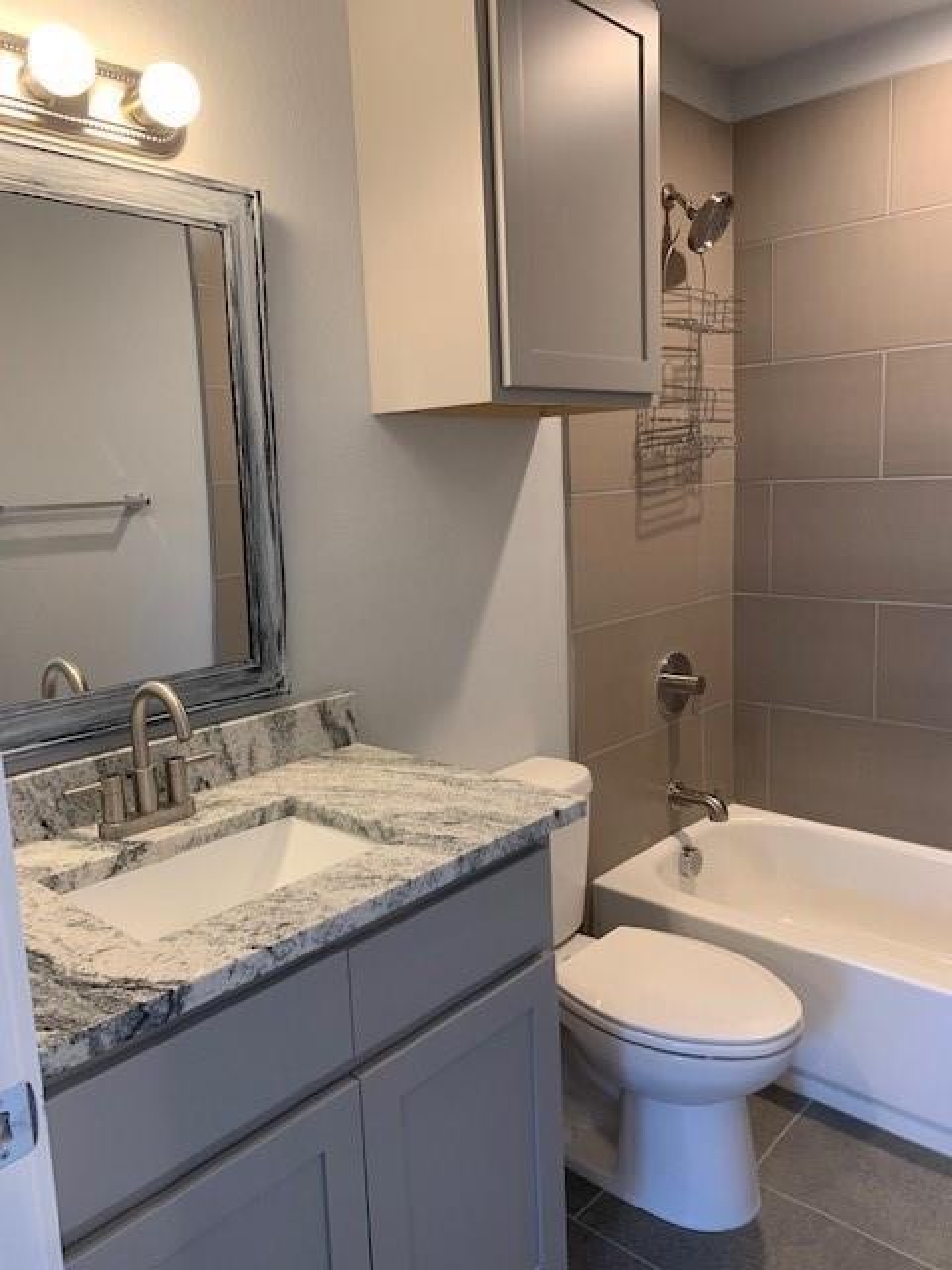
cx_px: 476
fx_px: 953
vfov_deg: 67.3
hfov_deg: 53.1
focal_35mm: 26
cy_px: 635
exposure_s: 1/60
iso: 125
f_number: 1.8
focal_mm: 4.25
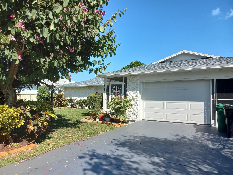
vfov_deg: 51.4
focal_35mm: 27
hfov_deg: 65.3
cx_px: 116
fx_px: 182
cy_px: 88
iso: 40
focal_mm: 3.94
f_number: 1.8
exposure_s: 1/1594
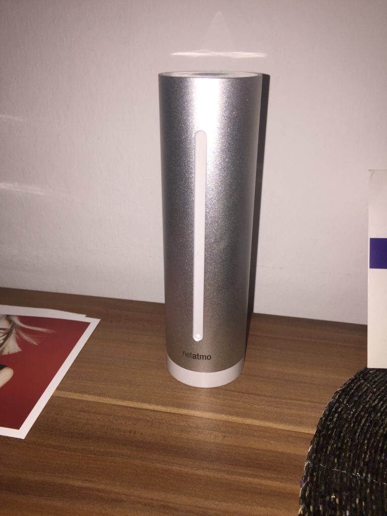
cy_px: 258
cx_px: 194
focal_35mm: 29
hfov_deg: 48.2
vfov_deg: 61.7
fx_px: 432
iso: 32
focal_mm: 4.15
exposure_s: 1/85
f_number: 2.2
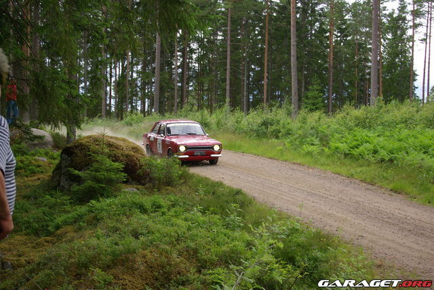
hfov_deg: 37.8
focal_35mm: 52
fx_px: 633
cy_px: 145
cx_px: 217
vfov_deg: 25.8
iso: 200
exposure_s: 1/180
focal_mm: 35
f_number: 4.5
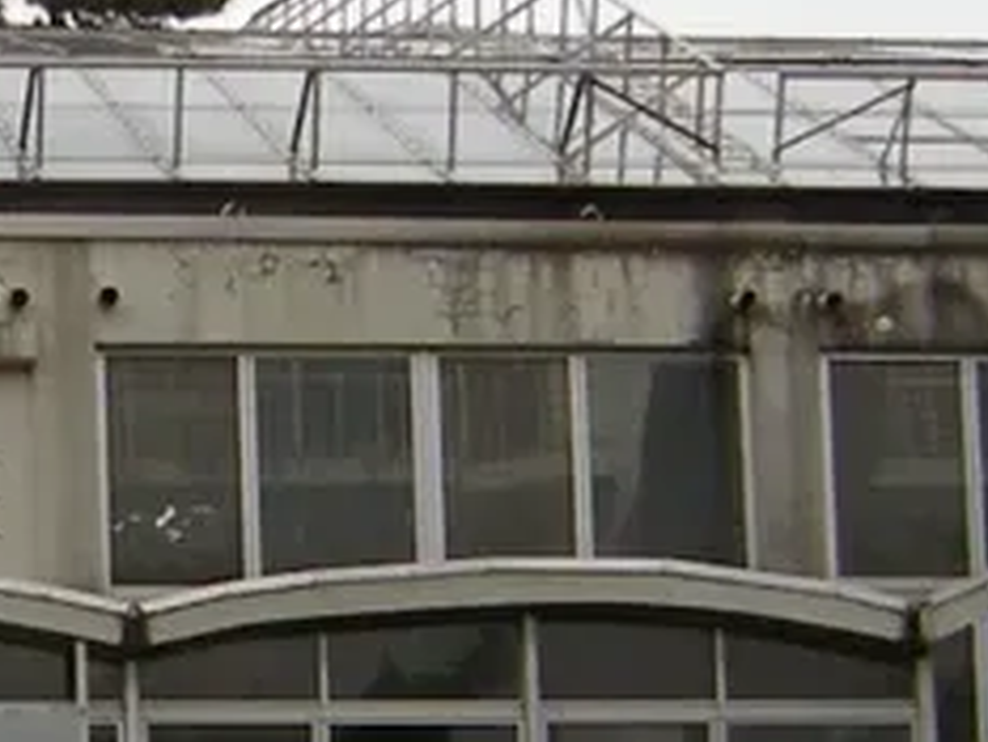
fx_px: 5483
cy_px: 814
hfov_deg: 10.1
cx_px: -250
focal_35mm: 192
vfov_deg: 7.7
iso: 64
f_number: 2.8
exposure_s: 1/206
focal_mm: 4.7
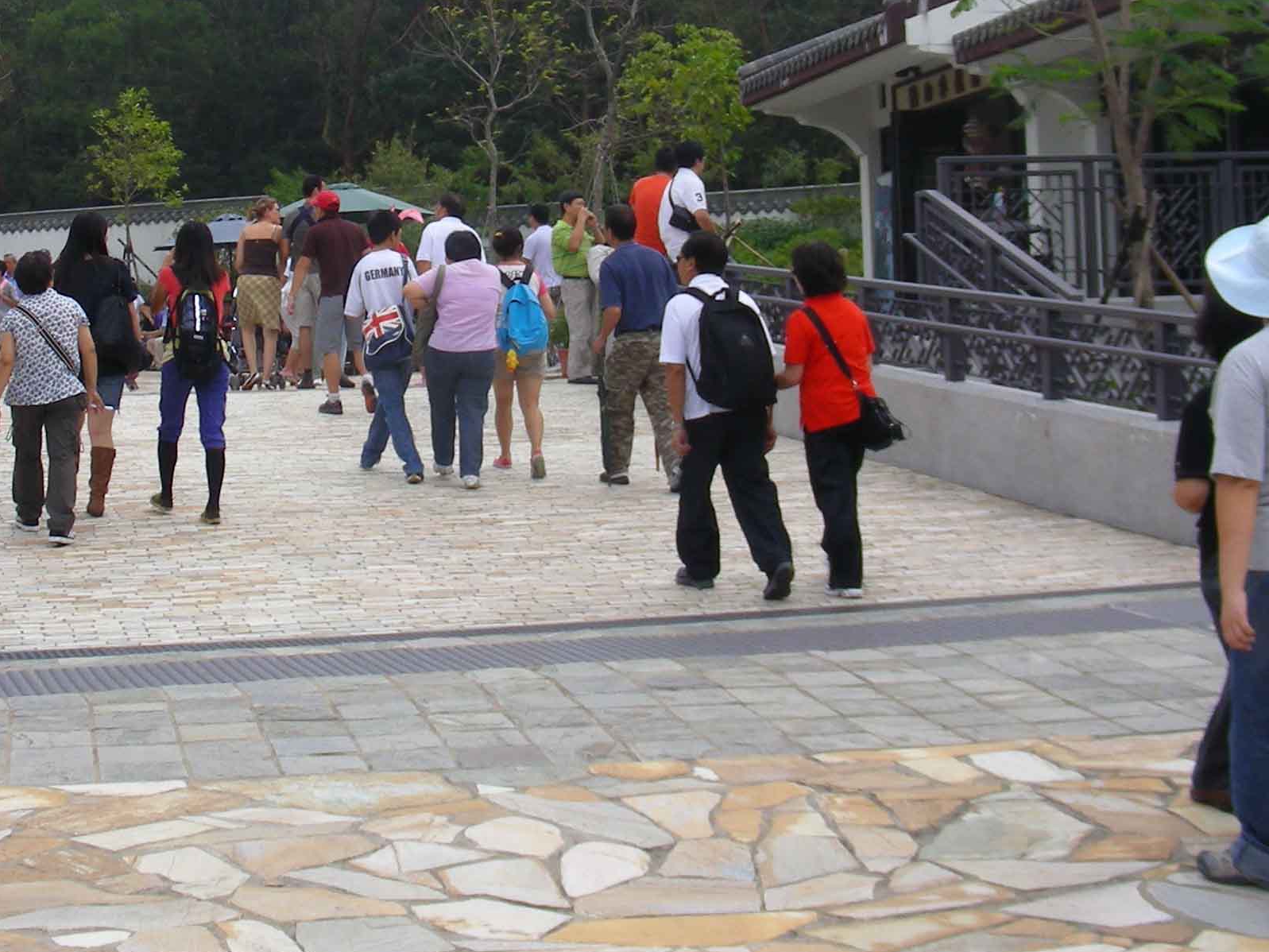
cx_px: 443
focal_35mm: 67
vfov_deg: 21.7
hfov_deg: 28.8
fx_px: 2456
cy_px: 201
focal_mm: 6.3
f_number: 4
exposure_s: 1/646
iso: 70
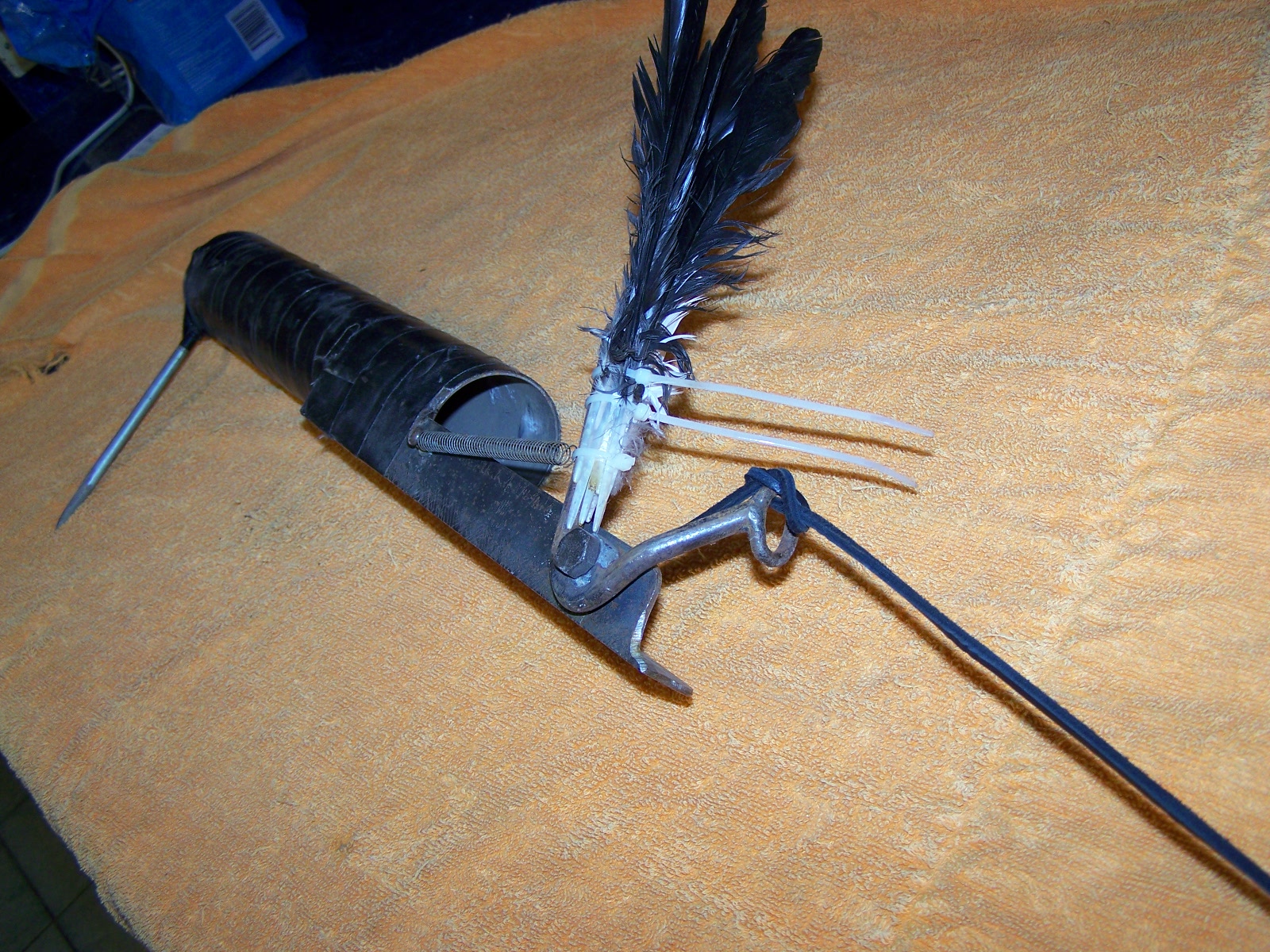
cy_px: 476
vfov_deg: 37.7
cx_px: 635
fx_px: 1394
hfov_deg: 49.0
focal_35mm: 38
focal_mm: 6.3
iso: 80
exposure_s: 1/60
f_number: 2.8
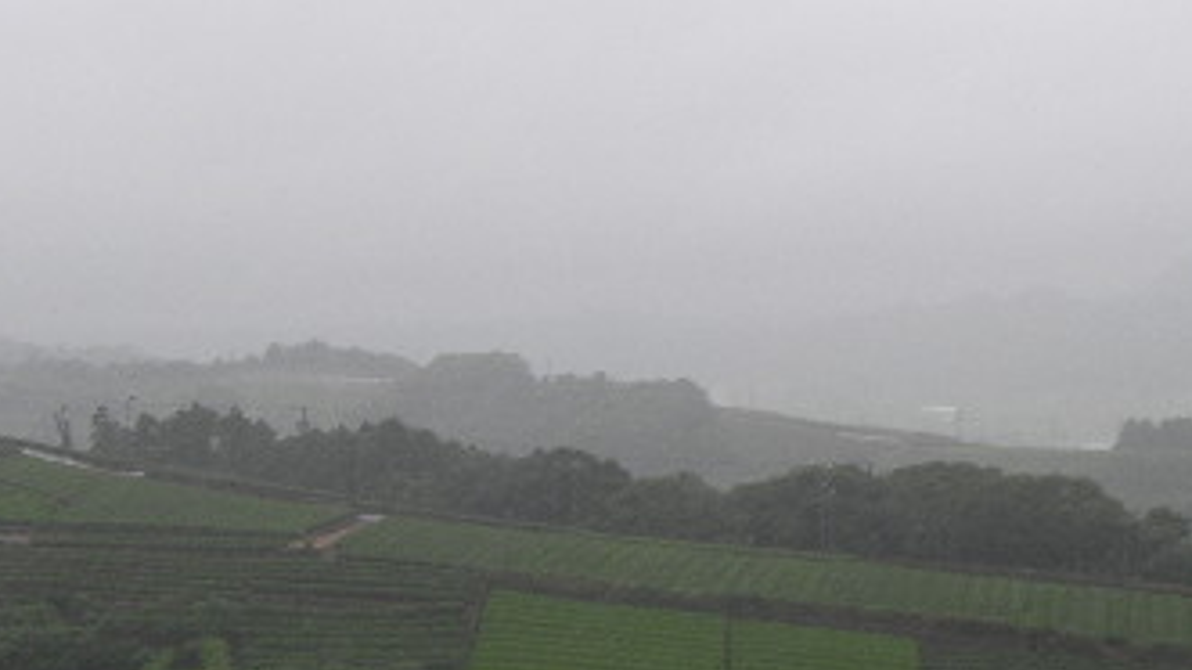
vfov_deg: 15.0
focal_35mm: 80
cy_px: 486
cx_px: 547
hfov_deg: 26.5
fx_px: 2528
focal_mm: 6.3
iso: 50
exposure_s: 1/127
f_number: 3.5
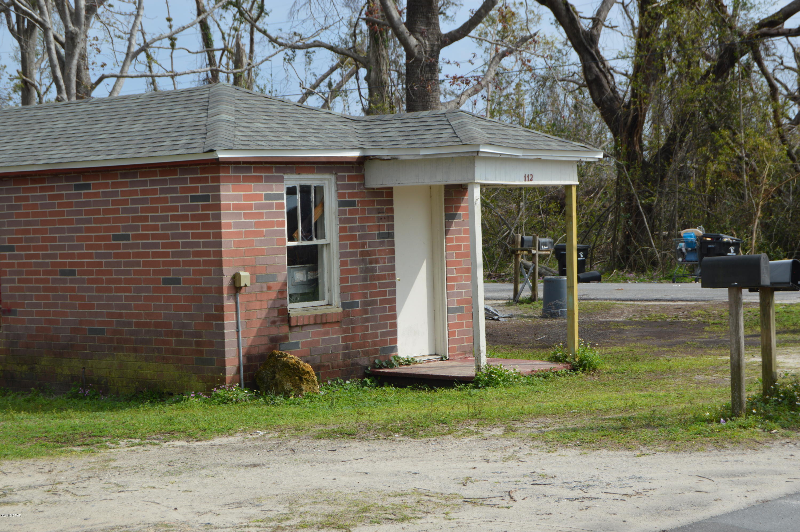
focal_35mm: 72
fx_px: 1598
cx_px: 400
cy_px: 266
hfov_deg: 28.1
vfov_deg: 18.9
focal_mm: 48
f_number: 9
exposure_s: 1/320
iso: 100
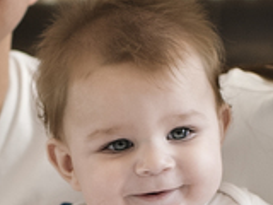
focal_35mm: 252
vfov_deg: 5.9
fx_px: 1987
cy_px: 258
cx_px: 145
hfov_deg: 7.9
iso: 500
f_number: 2.8
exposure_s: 1/125
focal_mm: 35
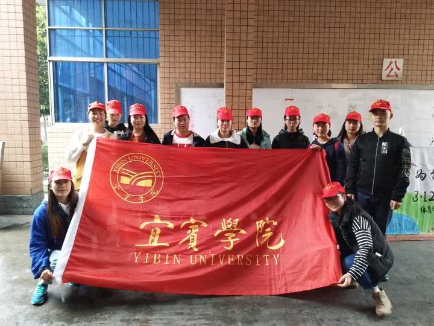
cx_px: 217
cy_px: 163
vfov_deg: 53.1
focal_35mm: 26
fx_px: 326
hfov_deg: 67.3
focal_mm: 3.88
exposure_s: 1/33.3
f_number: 2
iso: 400
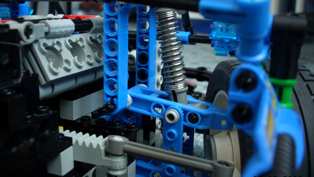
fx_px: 341
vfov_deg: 29.0
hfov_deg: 49.4
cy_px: 86
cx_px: 157
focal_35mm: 41
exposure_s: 1/5.4
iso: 200
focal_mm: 6.2
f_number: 2.8
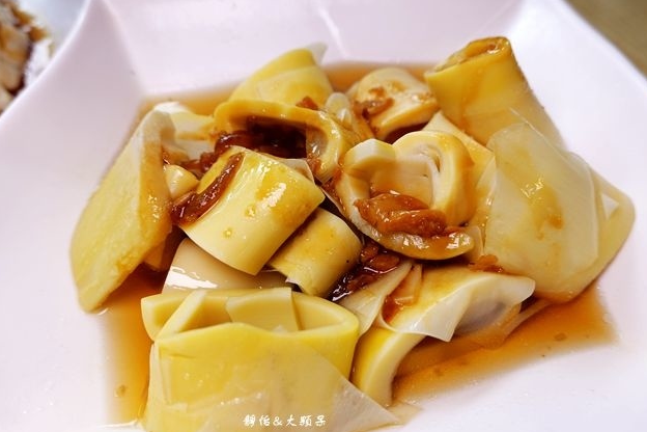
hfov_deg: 71.5
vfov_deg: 51.3
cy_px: 223
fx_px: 449
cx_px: 334
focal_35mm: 25
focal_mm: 9
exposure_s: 1/200
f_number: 3.2
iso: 125
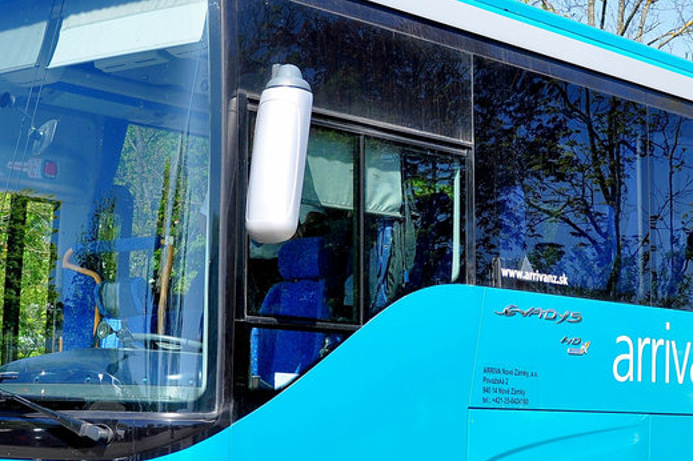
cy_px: 304
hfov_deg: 24.4
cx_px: 434
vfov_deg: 16.4
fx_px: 1597
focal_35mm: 83
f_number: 3.8
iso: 200
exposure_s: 1/640
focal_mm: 24
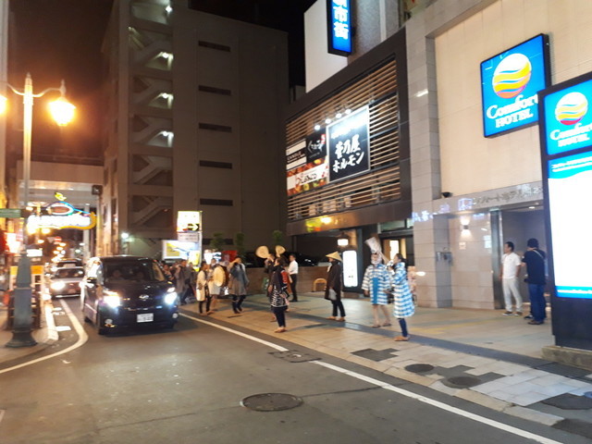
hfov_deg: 65.3
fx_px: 462
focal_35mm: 27
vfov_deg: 51.4
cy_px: 222
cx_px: 296
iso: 320
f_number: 1.9
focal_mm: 3.6
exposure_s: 1/17
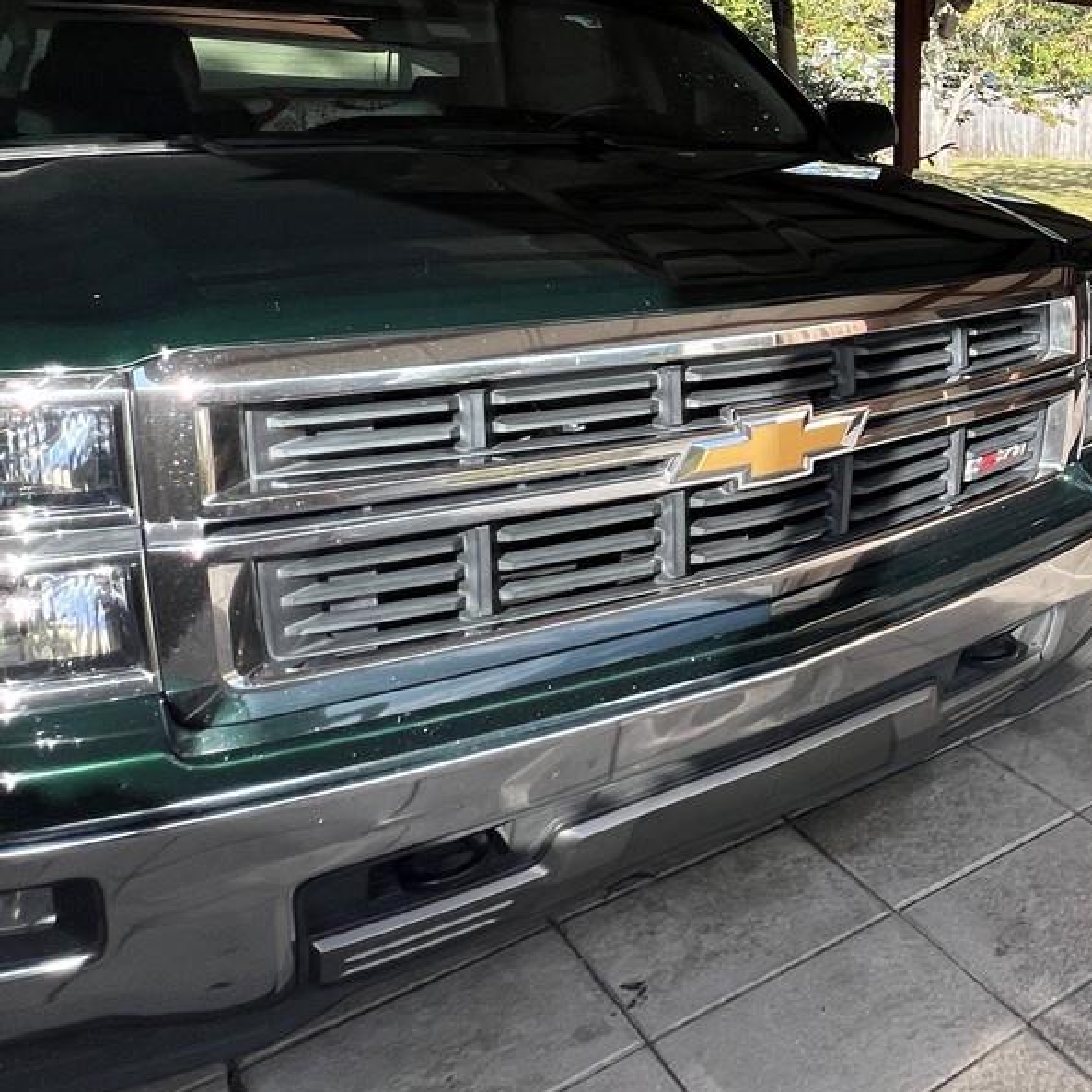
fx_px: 1106
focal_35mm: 31
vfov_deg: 49.2
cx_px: 1385
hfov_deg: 36.6
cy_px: 204
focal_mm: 1.57
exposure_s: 1/582
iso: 32
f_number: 1.8
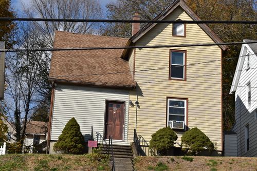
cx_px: 128
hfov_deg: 24.6
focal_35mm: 82
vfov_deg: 16.5
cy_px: 86
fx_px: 589
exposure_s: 1/400
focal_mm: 55
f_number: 10
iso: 200
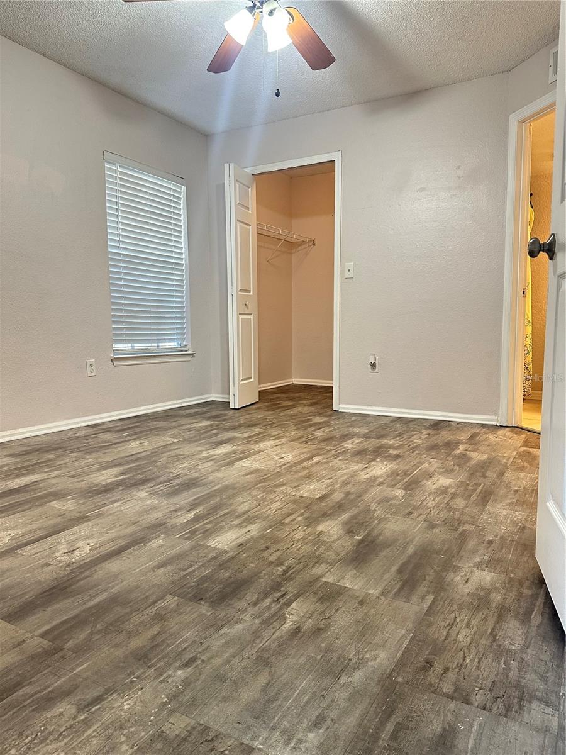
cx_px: 283
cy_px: 378
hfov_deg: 56.8
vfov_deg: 71.6
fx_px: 523
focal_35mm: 24
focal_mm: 6.86
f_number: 1.78
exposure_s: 1/60
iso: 320
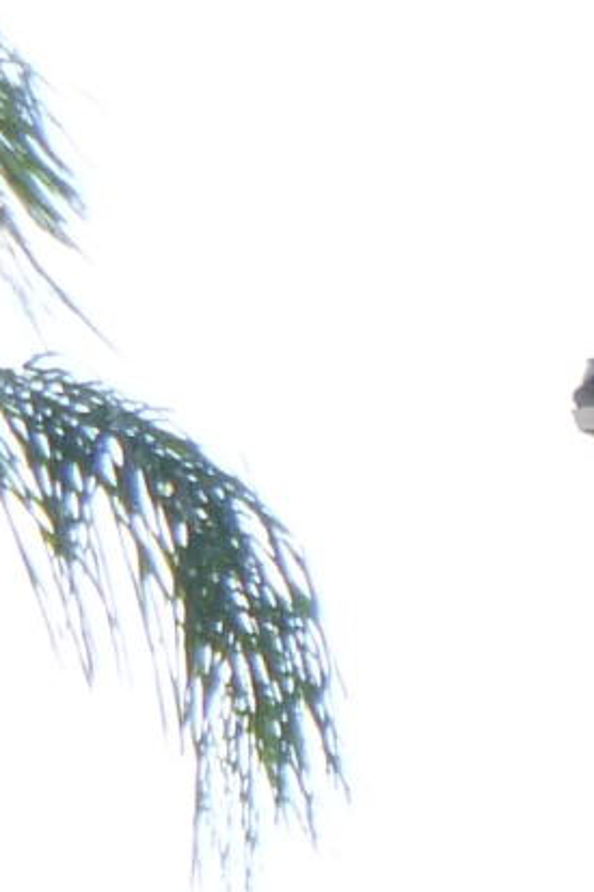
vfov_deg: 10.0
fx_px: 4681
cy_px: 1855
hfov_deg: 6.6
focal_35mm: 189
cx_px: 1767
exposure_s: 1/200
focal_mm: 4.5
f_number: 3.9
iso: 100
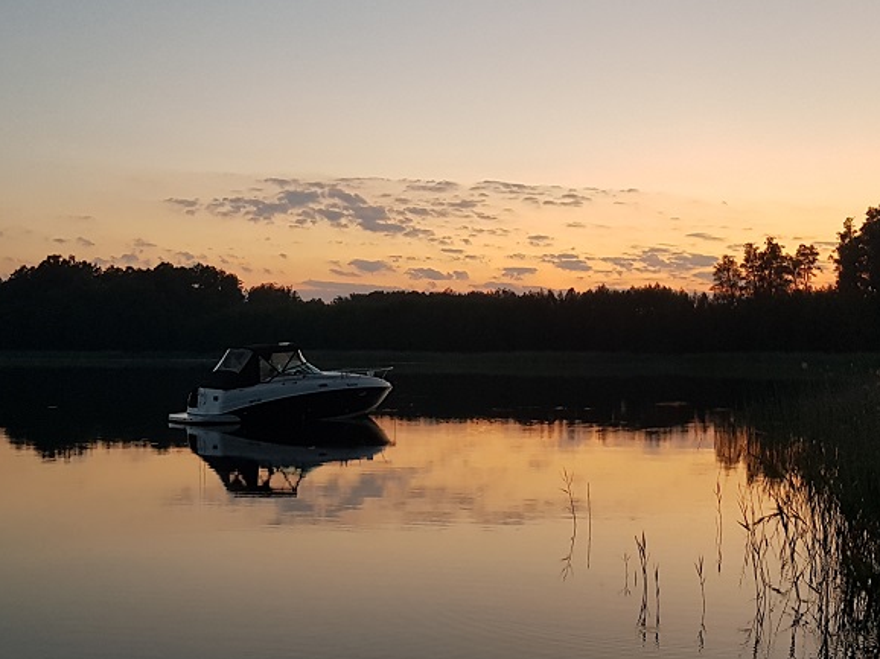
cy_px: 266
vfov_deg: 32.1
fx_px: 1144
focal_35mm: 45
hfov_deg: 42.1
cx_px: 480
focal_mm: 4.2
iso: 160
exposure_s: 1/24
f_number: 1.7
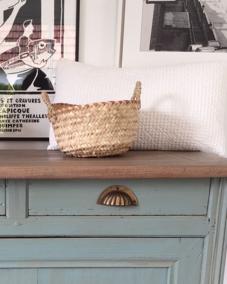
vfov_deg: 31.0
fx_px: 495
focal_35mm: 59
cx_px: 42
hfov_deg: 25.3
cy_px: 236
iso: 32
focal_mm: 3.3
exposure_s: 1/50
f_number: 2.4
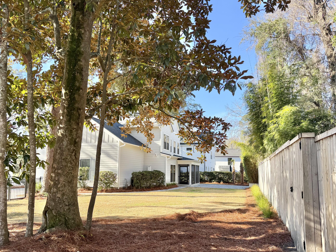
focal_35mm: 28
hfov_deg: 63.4
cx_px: 170
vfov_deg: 49.6
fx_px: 272
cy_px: 143
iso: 80
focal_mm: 6.76
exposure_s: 1/832
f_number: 1.78
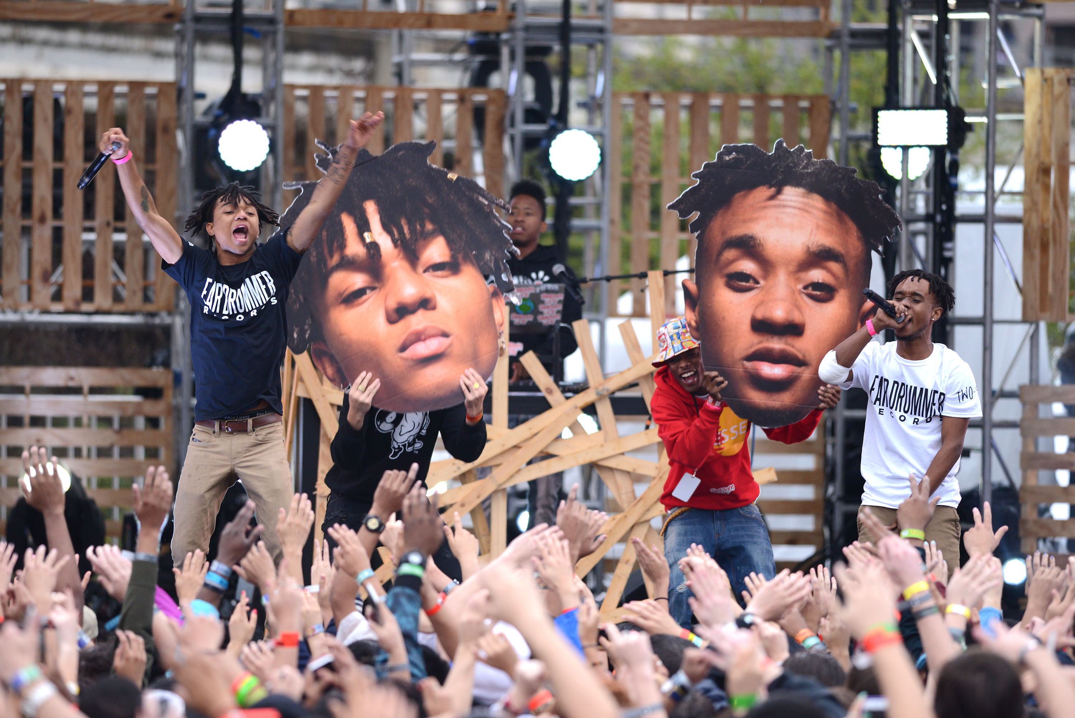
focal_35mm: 300
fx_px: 8962
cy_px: 359
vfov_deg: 4.6
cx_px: 538
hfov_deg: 6.9
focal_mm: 300
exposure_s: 1/320
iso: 800
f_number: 4.5
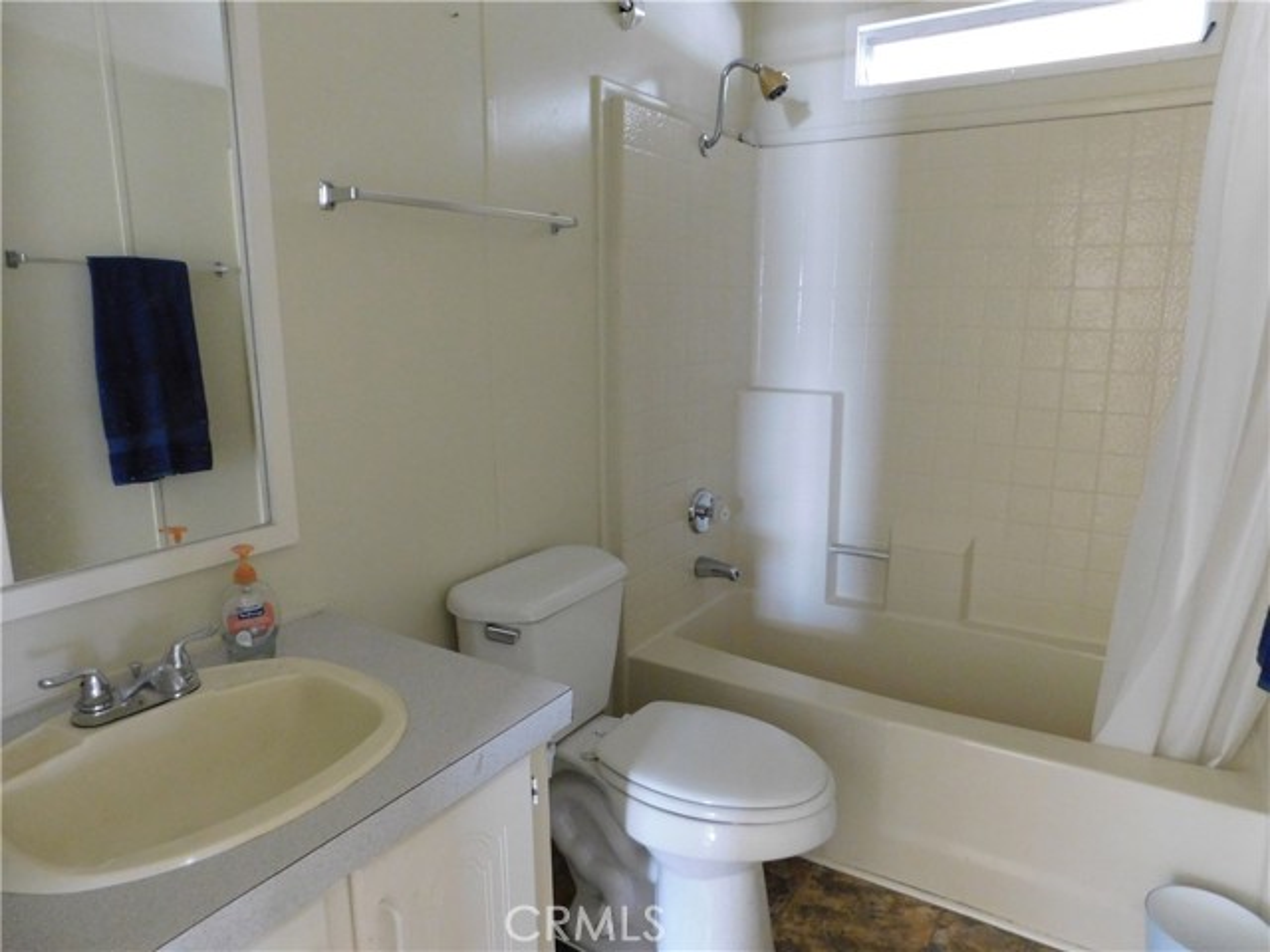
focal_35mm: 23
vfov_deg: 58.9
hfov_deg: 73.9
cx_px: 635
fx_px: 844
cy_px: 476
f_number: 3
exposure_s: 1/8
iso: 450
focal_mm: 4
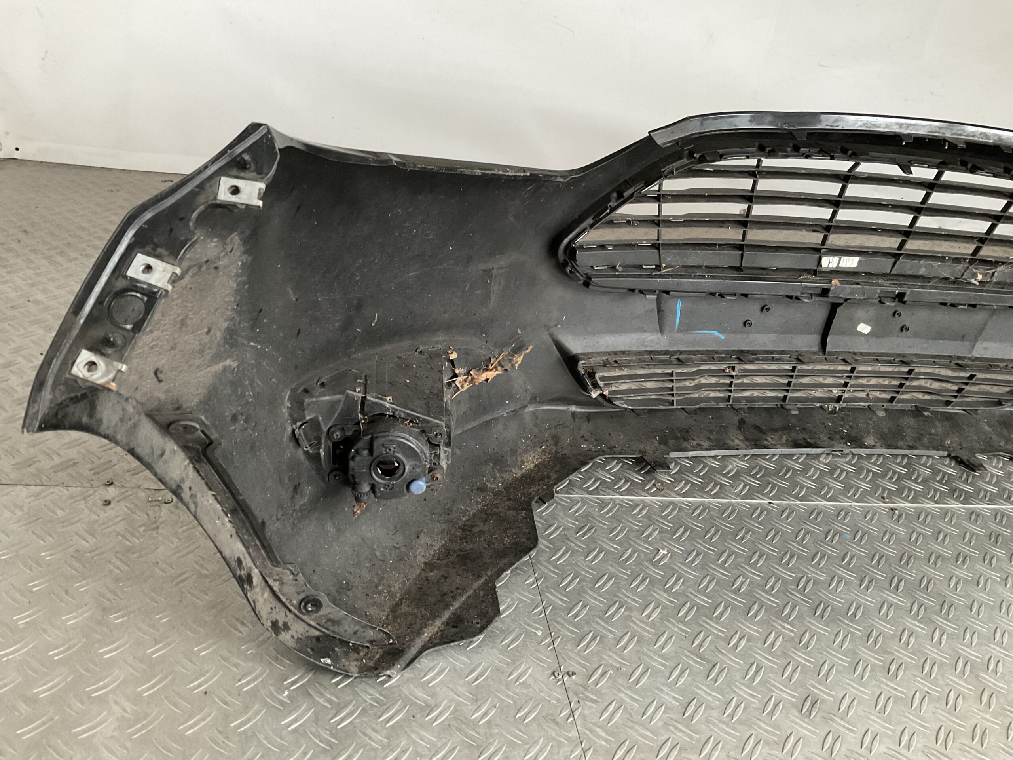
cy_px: 380
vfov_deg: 48.2
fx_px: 849
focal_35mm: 29
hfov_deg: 61.7
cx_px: 506
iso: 250
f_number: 1.8
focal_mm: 3
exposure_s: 1/40
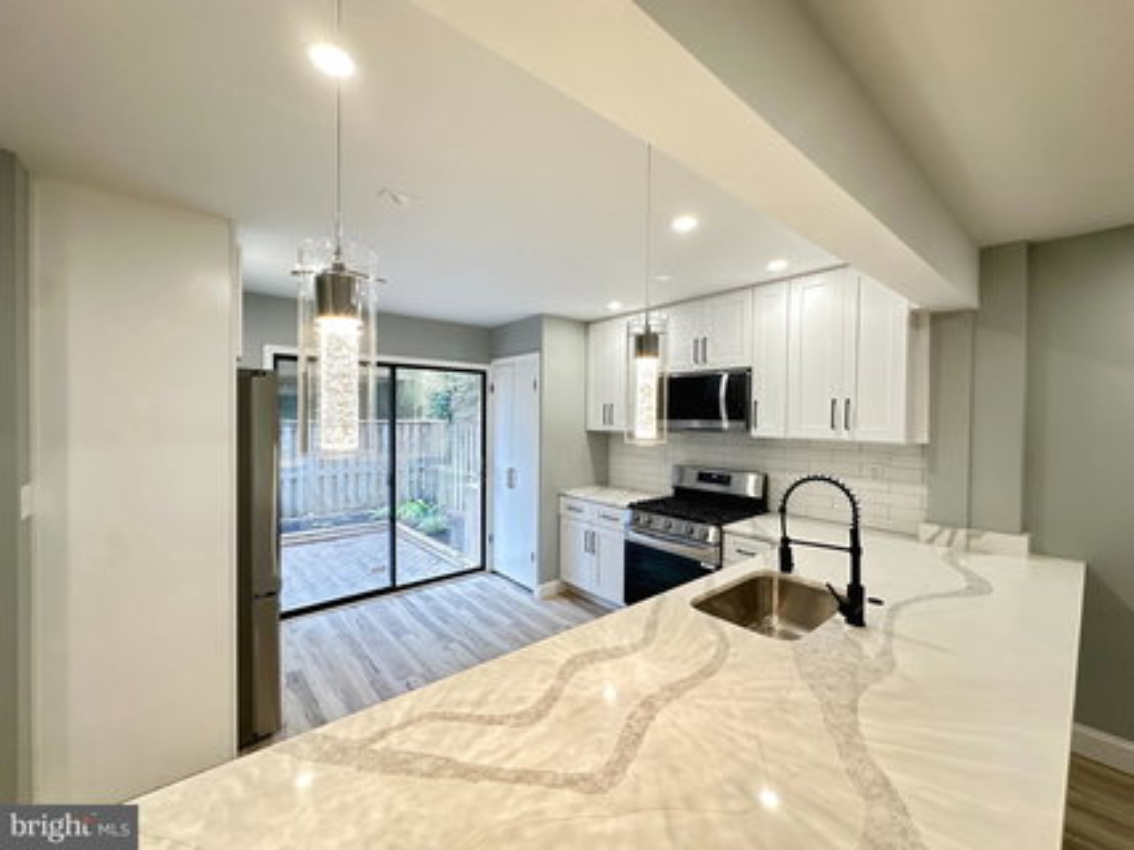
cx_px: 567
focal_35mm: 14
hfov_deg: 102.1
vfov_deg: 85.6
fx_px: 459
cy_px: 425
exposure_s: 1/60
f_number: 2.2
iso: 250
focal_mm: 2.22
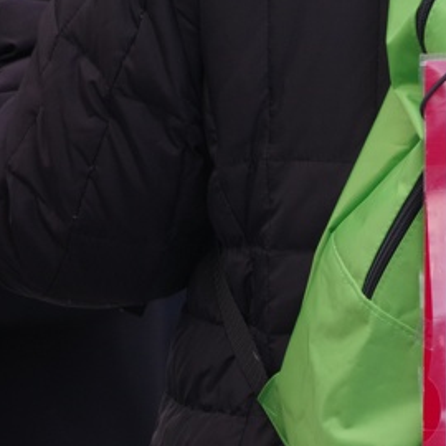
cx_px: 529
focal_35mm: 749
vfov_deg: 2.3
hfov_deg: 2.3
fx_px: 10918
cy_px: 233
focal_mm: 200
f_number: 5.6
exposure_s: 1/320
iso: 800
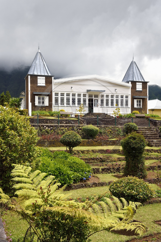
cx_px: 80
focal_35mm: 36
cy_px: 121
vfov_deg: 53.2
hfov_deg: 36.8
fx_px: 242
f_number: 13
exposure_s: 1/250
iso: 200
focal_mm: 36
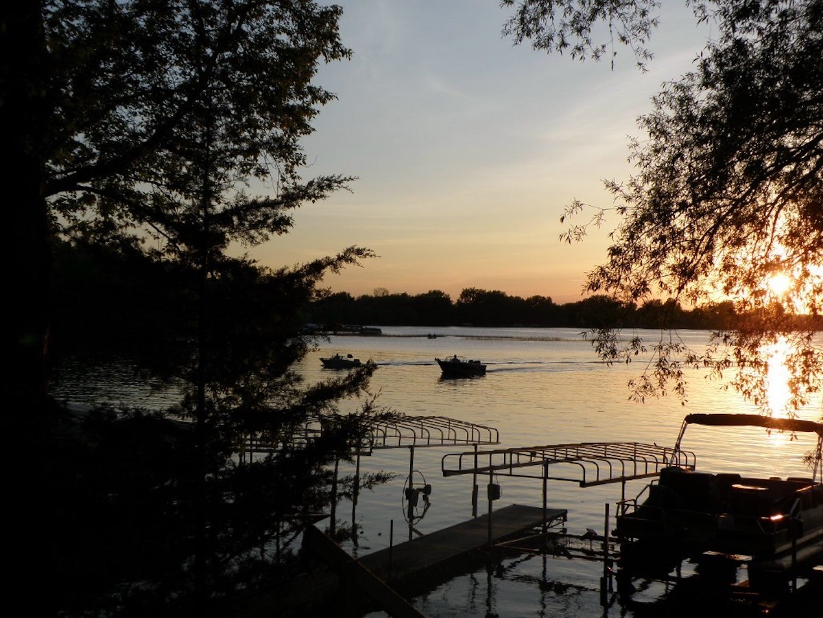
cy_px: 309
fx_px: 1189
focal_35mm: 50
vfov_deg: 29.1
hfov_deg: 38.2
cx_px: 412
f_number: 3.4
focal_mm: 8.87
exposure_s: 1/640
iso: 64
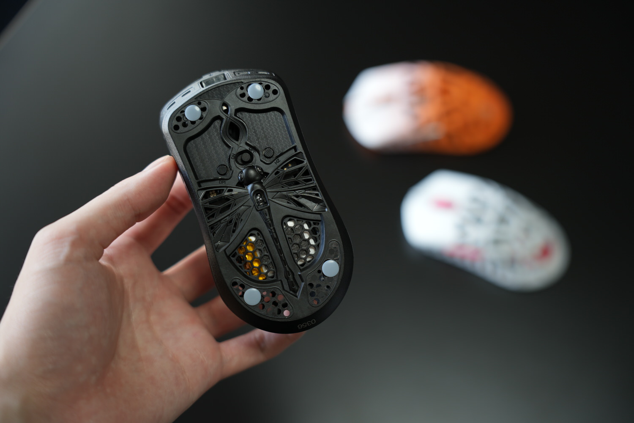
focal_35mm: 49
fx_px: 858
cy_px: 212
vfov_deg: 27.7
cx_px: 317
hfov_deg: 40.6
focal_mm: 48.7
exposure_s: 1/60
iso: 160
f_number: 2.8
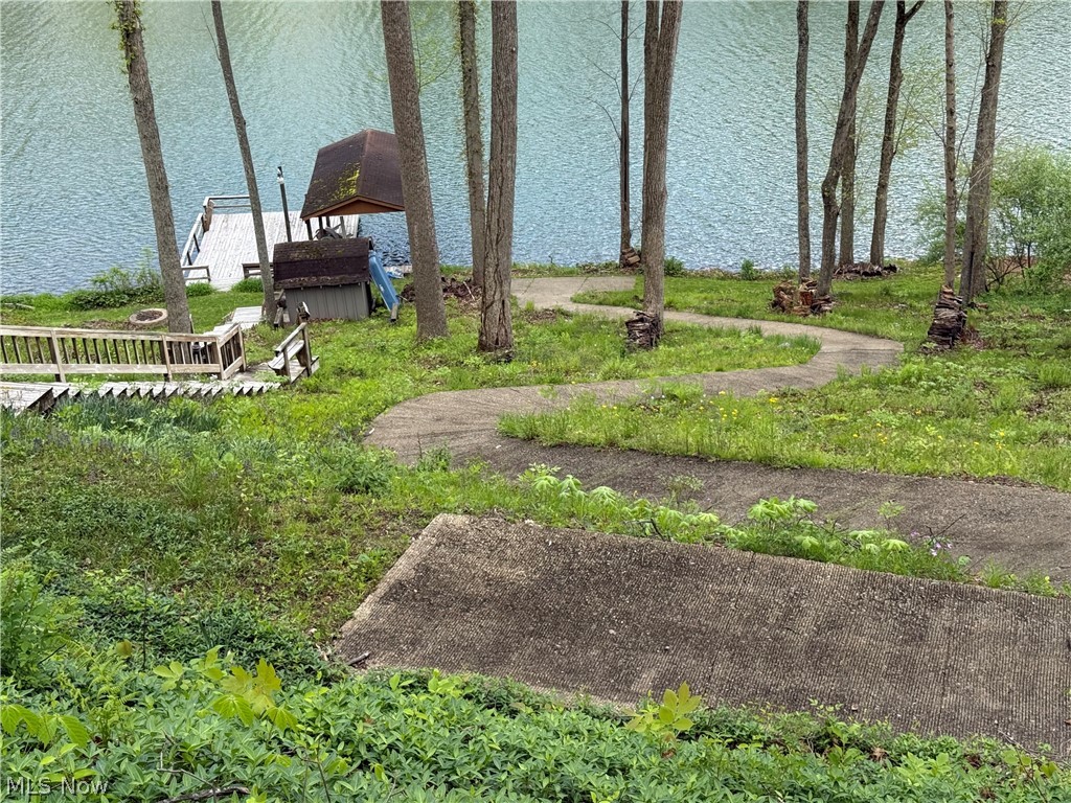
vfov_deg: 30.3
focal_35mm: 48
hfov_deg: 39.7
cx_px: 536
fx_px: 1485
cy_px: 402
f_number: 1.78
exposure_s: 1/1027
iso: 80
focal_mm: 6.76
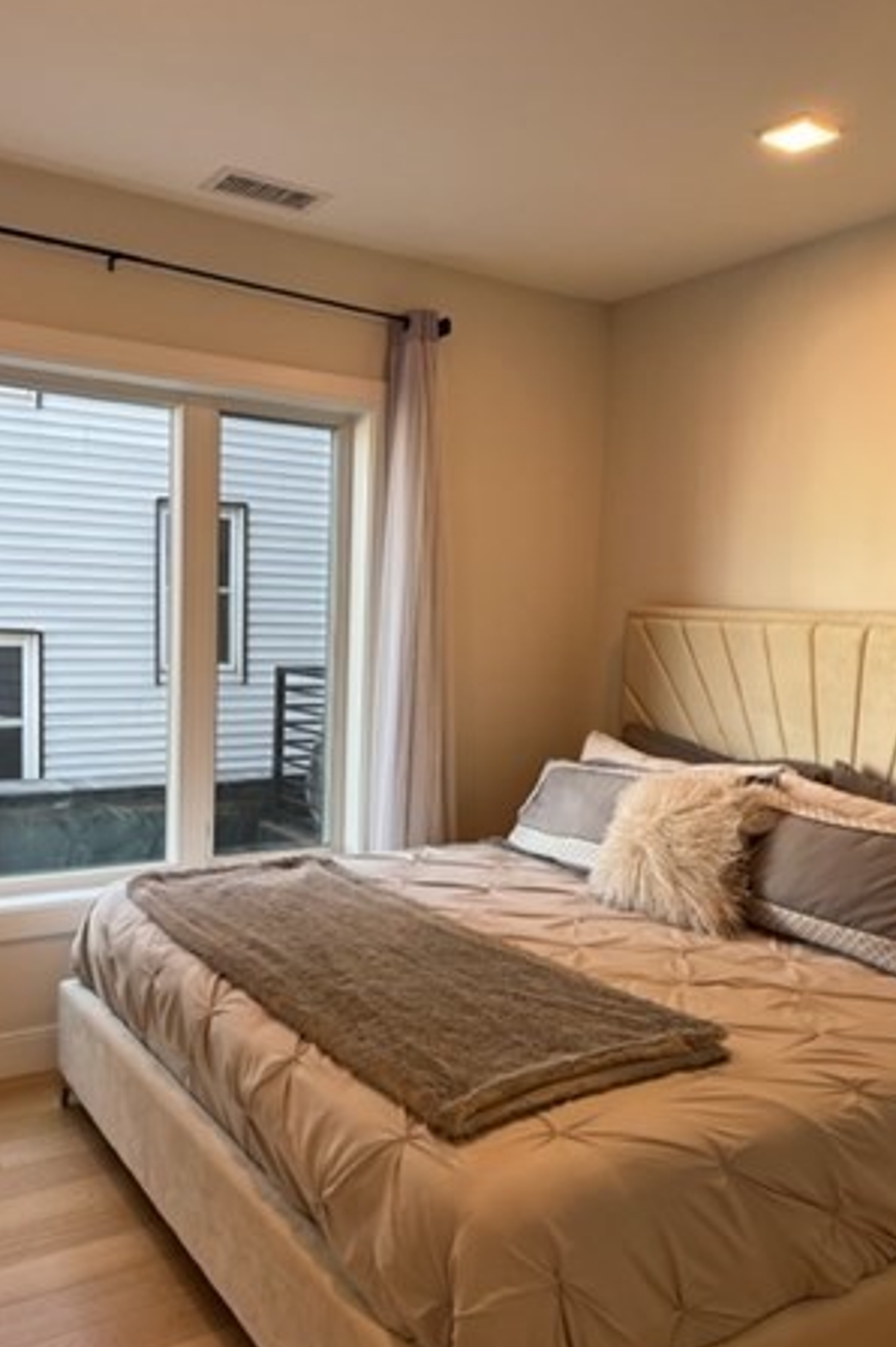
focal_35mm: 29
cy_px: 707
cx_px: 370
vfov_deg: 63.7
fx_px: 1084
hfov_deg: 44.7
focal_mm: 5.1
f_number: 1.6
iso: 80
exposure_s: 1/120
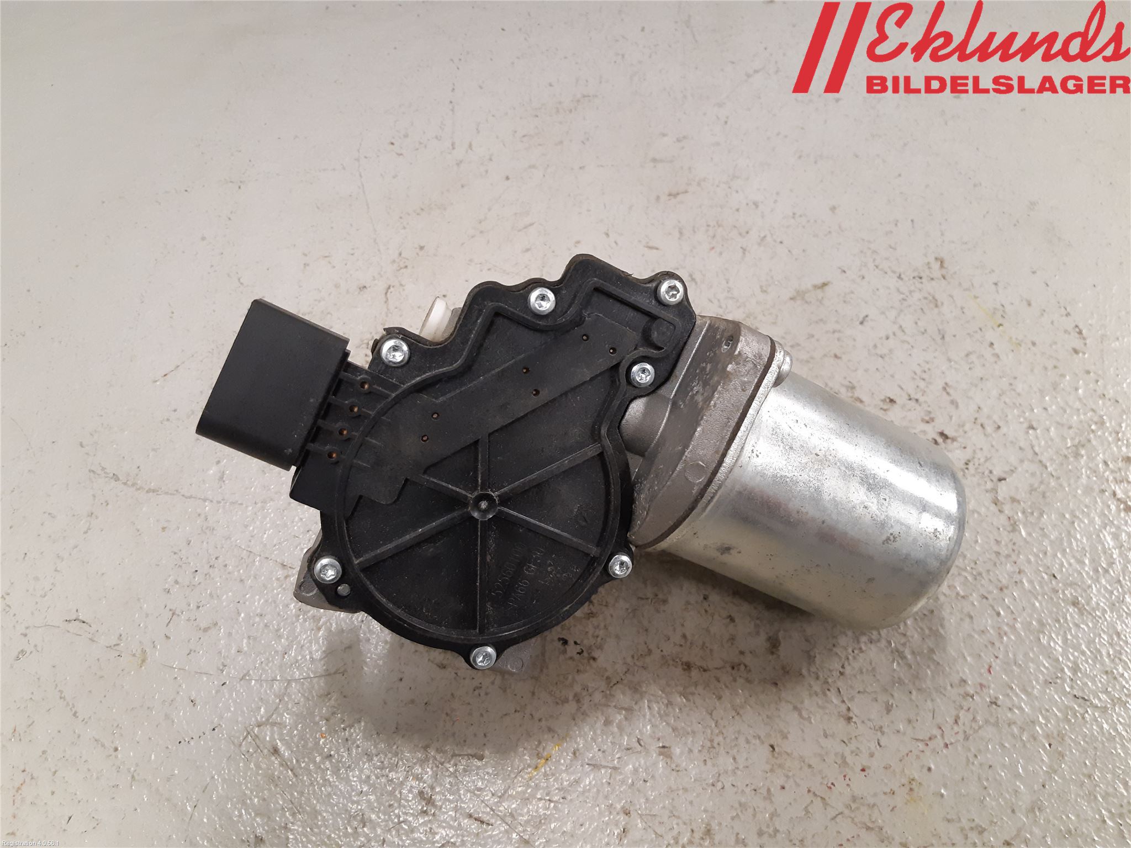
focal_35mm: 26
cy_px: 424
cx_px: 566
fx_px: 849
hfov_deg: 67.3
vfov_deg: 53.1
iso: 200
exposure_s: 1/50
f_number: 1.7
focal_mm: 3.93
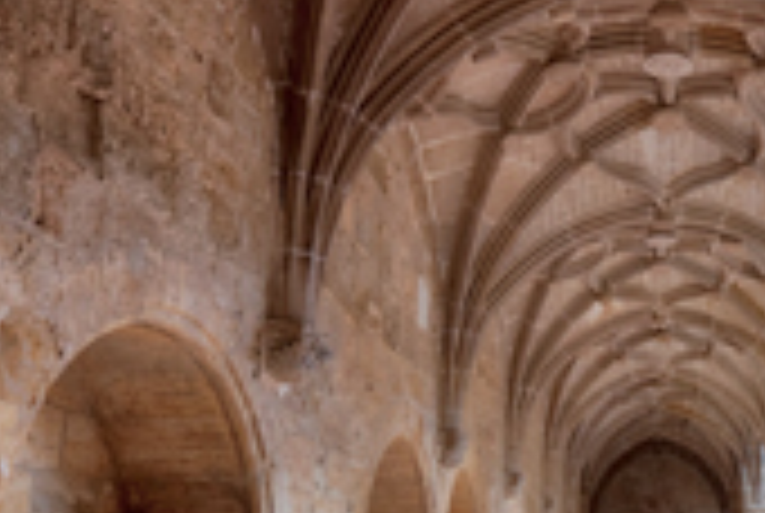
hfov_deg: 40.4
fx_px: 937
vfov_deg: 29.7
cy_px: 434
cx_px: 716
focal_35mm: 44
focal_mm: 10
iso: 200
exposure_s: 1/50
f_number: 7.1
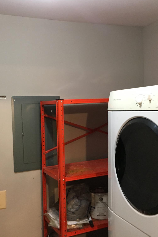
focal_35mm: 41
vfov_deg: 47.4
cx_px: 75
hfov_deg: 32.6
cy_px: 117
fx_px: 270
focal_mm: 4.15
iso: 200
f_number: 2.2
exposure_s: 1/24
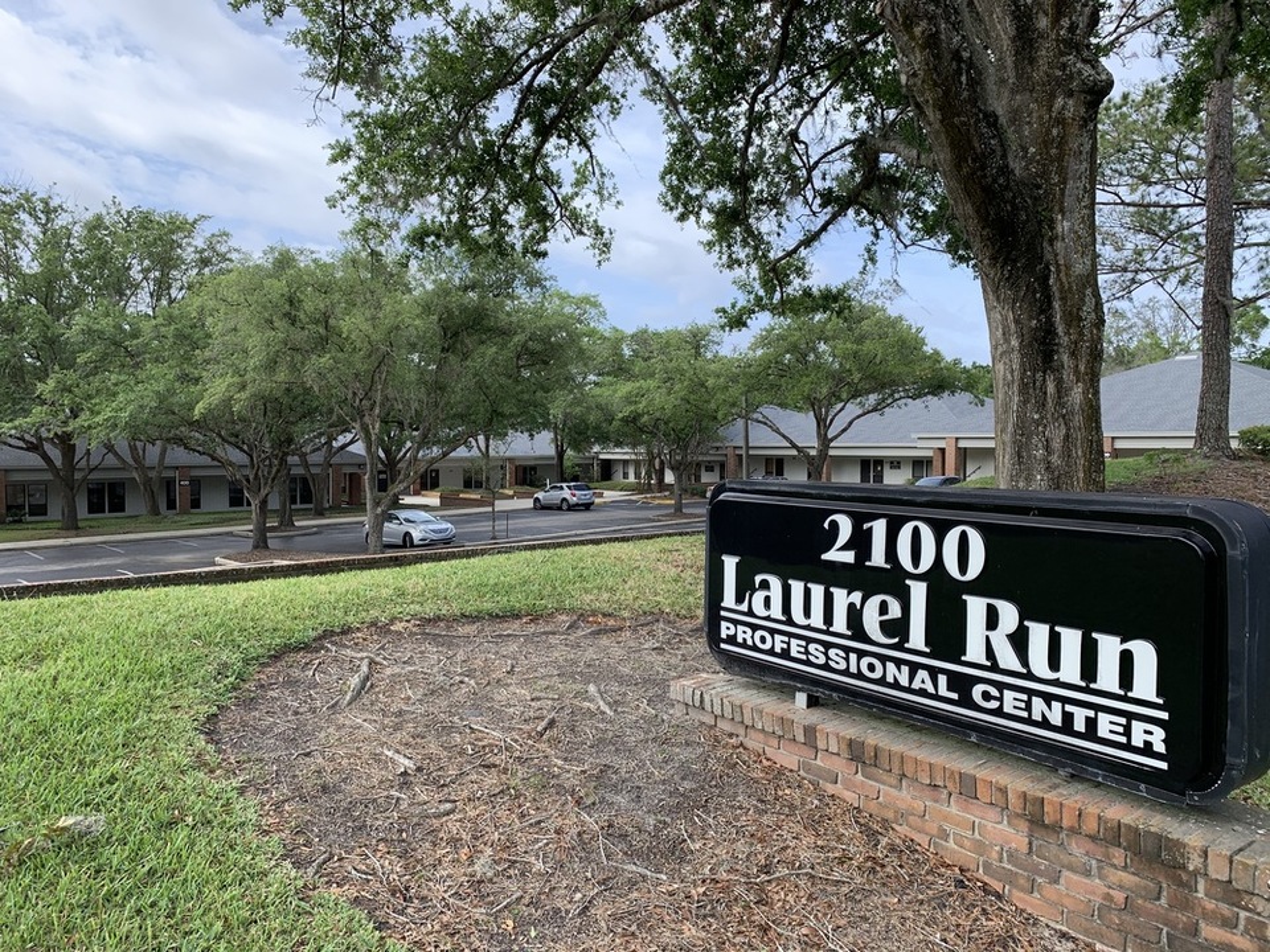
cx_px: 635
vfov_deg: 53.1
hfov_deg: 67.3
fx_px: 954
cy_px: 476
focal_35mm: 26
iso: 25
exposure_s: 1/962
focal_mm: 4.25
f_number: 1.8
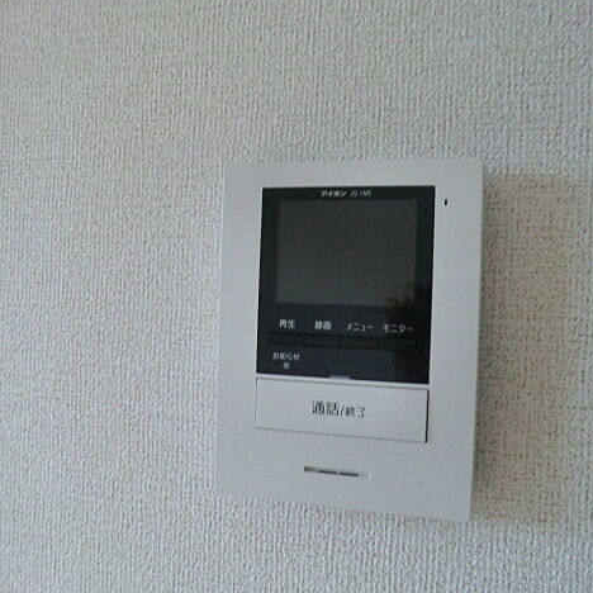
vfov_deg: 55.6
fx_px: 562
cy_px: 299
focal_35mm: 29
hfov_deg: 55.5
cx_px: 324
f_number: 3.2
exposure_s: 1/60
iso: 250
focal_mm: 4.3
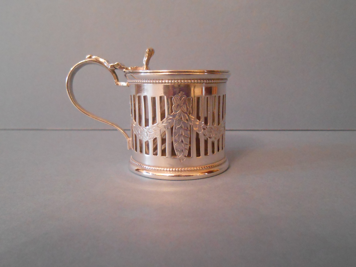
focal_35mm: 30
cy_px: 134
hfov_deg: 60.0
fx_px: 309
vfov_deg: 46.8
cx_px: 178
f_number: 3.8
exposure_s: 1/13
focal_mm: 5.3
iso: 800
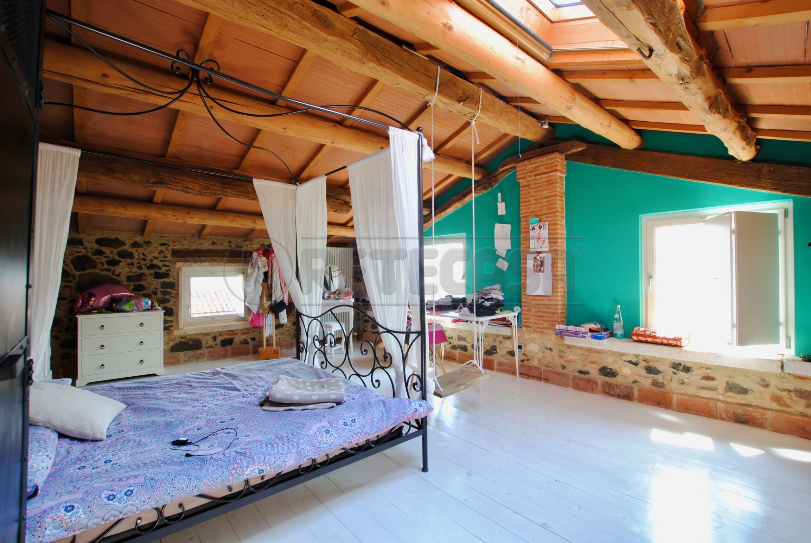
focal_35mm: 15
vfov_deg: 77.5
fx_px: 338
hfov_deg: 100.3
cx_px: 406
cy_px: 272
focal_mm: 10
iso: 100
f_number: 8
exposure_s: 1/3
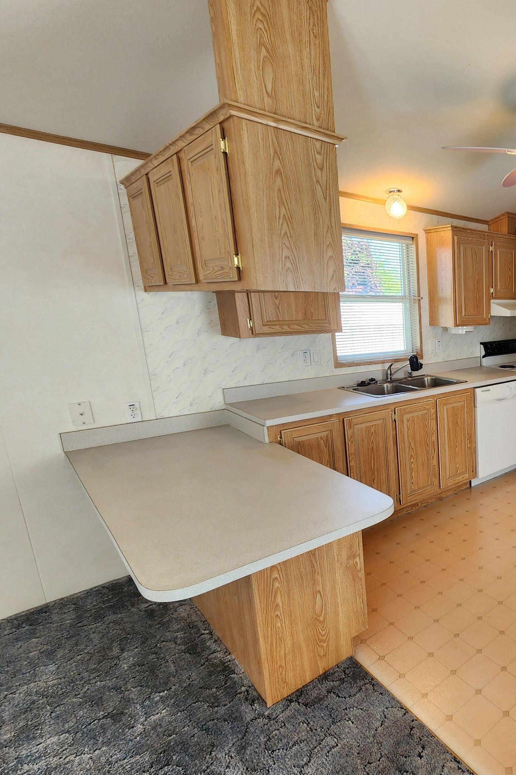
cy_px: 403
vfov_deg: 86.9
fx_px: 409
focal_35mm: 19
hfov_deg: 50.9
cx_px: 524
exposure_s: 1/60
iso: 80
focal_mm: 2.2
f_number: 2.2
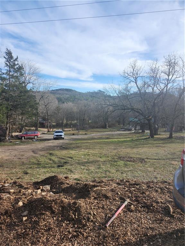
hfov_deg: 58.9
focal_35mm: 23
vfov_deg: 73.9
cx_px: 92
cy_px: 123
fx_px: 164
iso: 25
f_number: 1.8
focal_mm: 5.54
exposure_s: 1/838
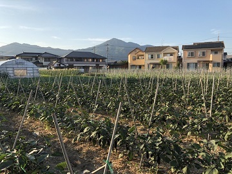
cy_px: 87
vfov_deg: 49.7
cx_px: 116
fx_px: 188
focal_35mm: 28
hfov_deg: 63.4
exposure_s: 1/852
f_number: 1.8
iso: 20
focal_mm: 3.99
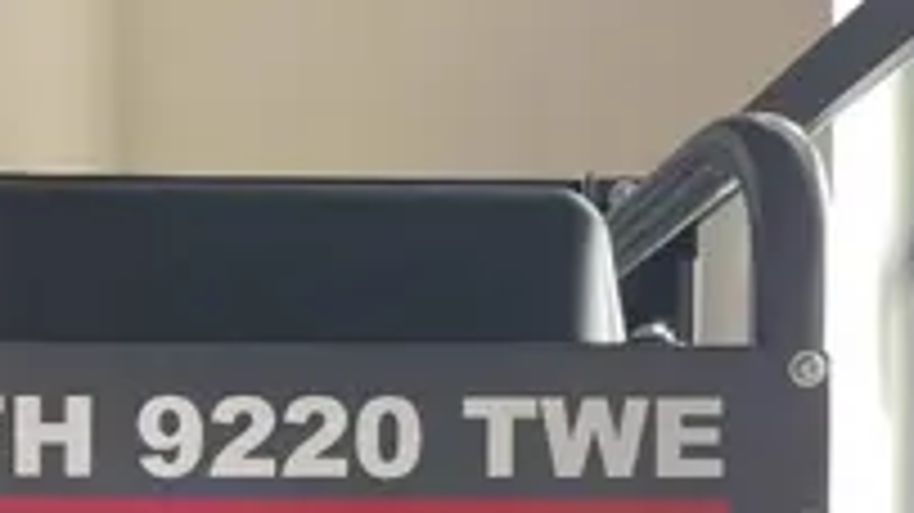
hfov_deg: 29.8
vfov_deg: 16.2
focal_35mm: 67
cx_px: 45
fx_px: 1623
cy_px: 801
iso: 125
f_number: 1.6
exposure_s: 1/86
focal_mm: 4.2
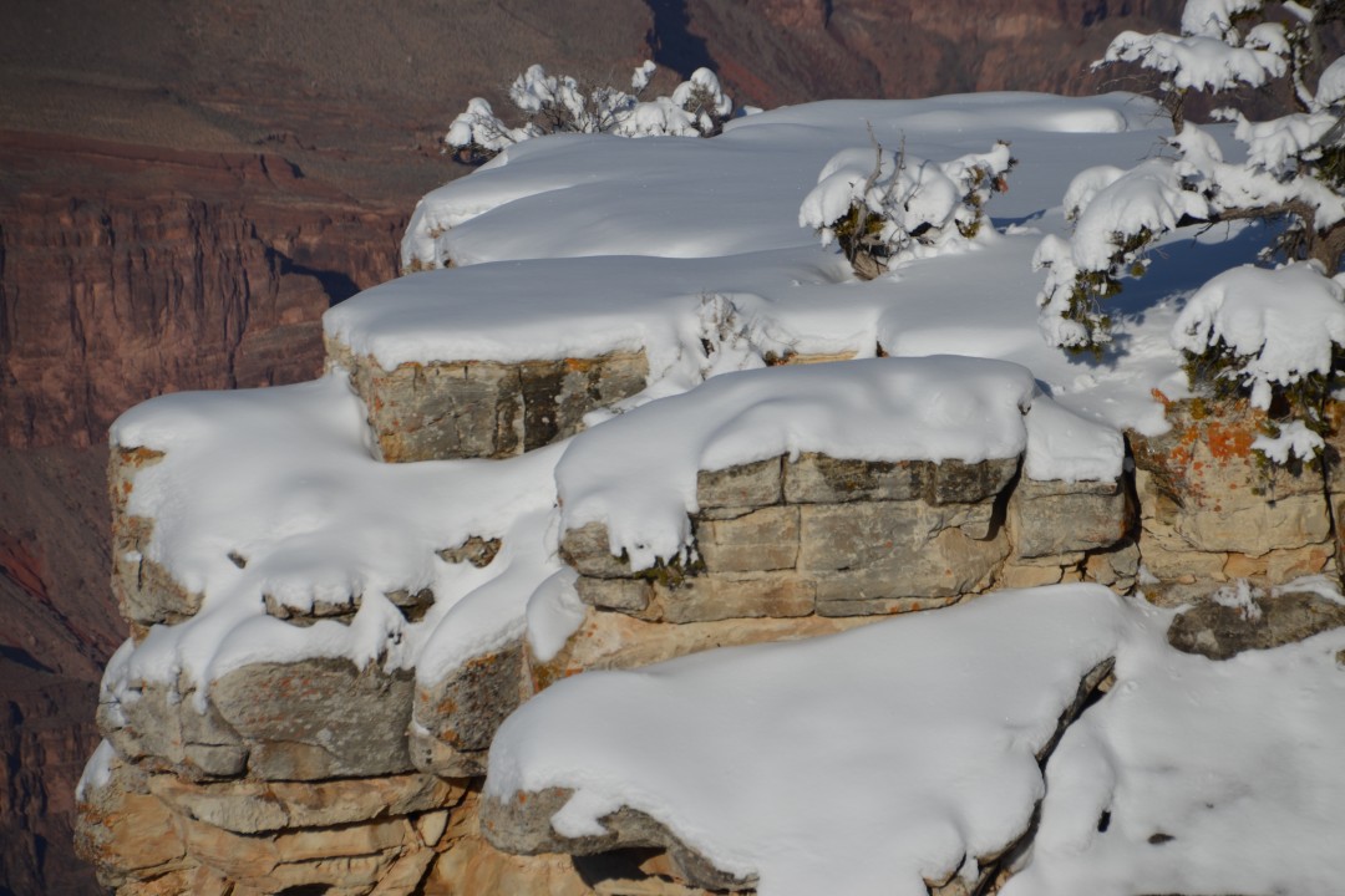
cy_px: 448
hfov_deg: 7.4
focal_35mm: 278
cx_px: 672
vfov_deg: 5.0
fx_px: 10367
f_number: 8
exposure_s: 1/1000
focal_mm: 185
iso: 100
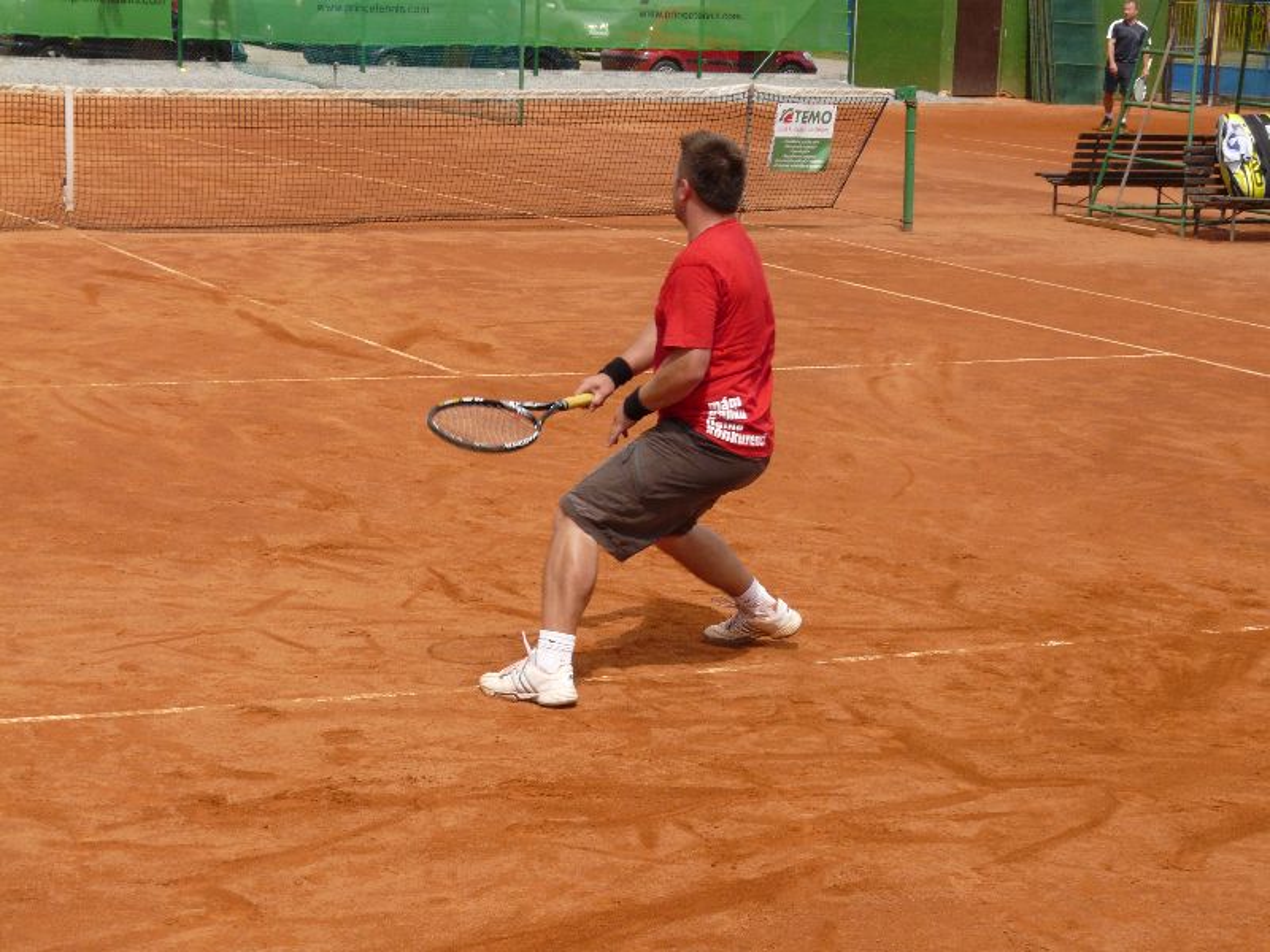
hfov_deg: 24.1
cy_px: 476
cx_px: 635
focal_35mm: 81
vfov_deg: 18.2
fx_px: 2972
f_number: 5.6
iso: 100
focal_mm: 13.3
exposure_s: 1/250
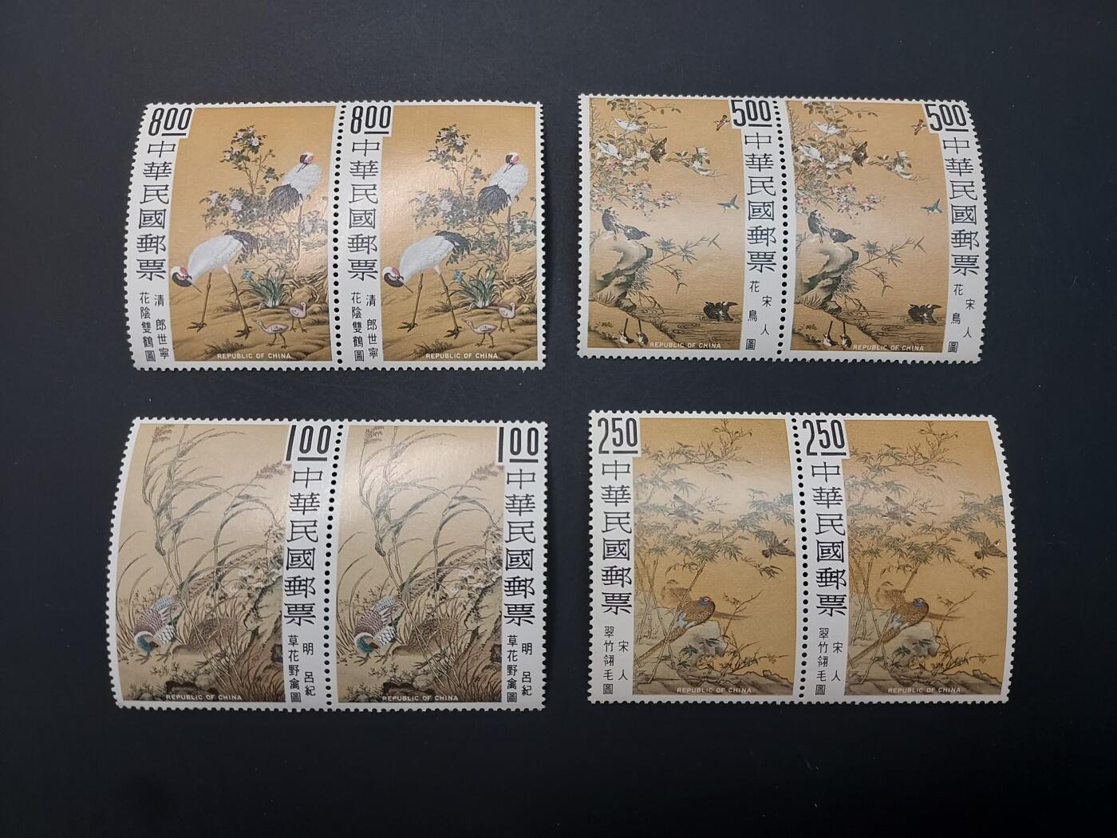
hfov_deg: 71.6
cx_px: 558
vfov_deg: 56.8
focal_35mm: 24
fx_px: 774
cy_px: 419
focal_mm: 4.6
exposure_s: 1/50
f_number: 1.8
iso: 64
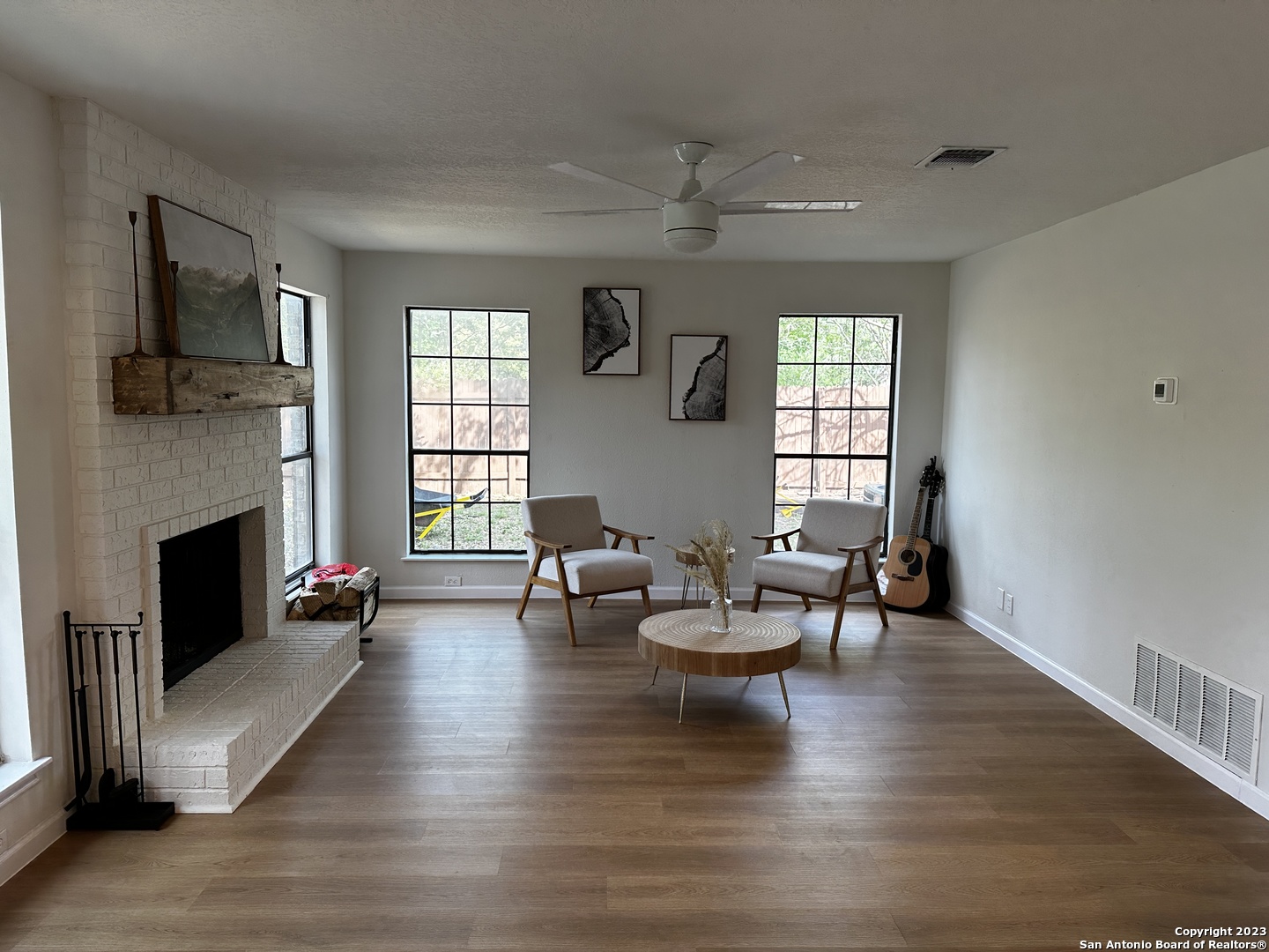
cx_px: 634
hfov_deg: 71.6
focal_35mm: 24
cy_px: 476
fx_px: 880
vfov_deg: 56.8
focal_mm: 6.86
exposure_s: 1/120
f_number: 1.78
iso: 100
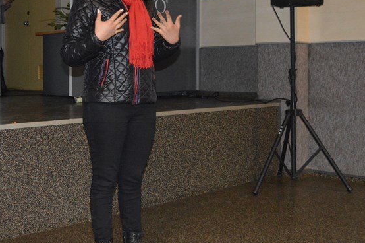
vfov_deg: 25.8
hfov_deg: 38.0
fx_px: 527
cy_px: 77
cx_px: 135
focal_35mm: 52
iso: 3200
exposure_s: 1/60
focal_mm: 24
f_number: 4
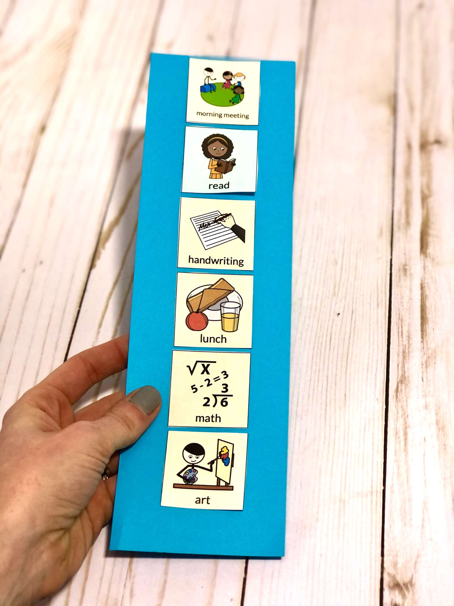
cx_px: 227
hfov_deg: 25.7
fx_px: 997
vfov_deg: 33.8
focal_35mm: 57
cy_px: 303
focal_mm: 6.6
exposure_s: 1/30
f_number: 2.8
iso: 50
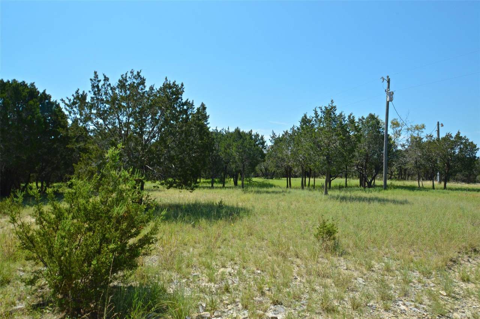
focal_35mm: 21
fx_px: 280
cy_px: 160
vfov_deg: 59.4
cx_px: 240
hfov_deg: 81.3
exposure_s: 1/50
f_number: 16
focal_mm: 14
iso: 200
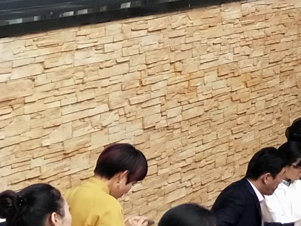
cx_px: 799
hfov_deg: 10.8
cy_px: -97
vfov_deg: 9.9
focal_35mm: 146
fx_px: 1270
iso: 100
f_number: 1.7
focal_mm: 4.27
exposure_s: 1/50
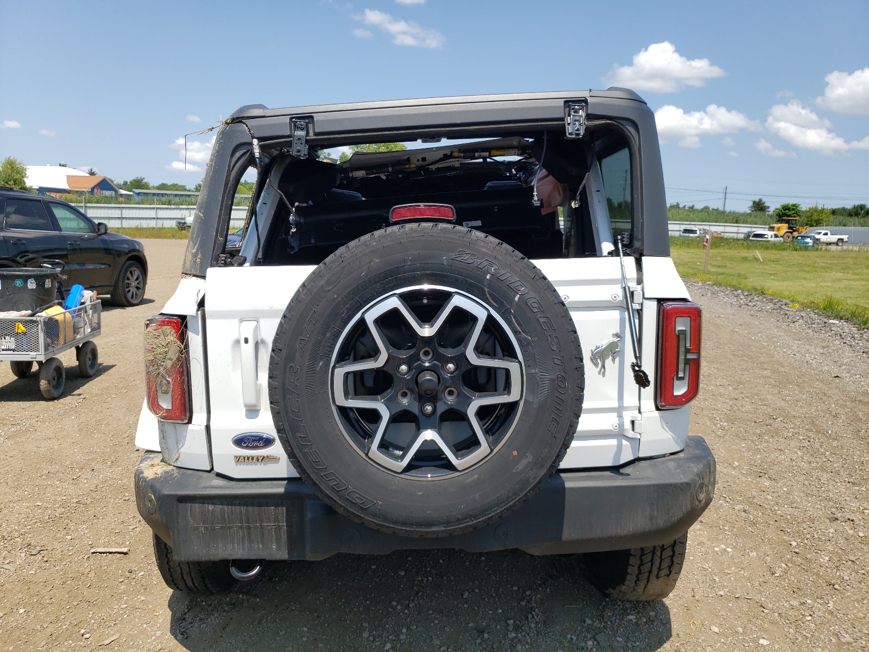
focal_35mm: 26
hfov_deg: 67.3
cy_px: 326
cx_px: 434
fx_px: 653
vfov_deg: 53.1
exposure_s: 1/3333
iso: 50
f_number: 1.5
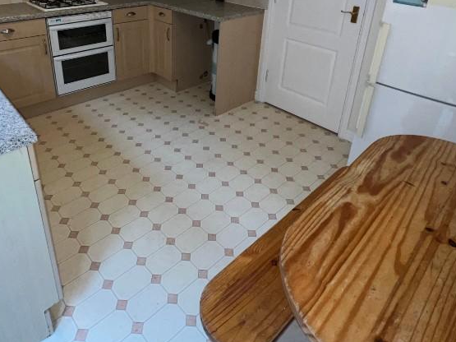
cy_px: 76
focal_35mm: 24
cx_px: 190
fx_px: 316
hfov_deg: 71.1
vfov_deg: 53.6
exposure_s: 1/50
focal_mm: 1.57
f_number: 1.8
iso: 100
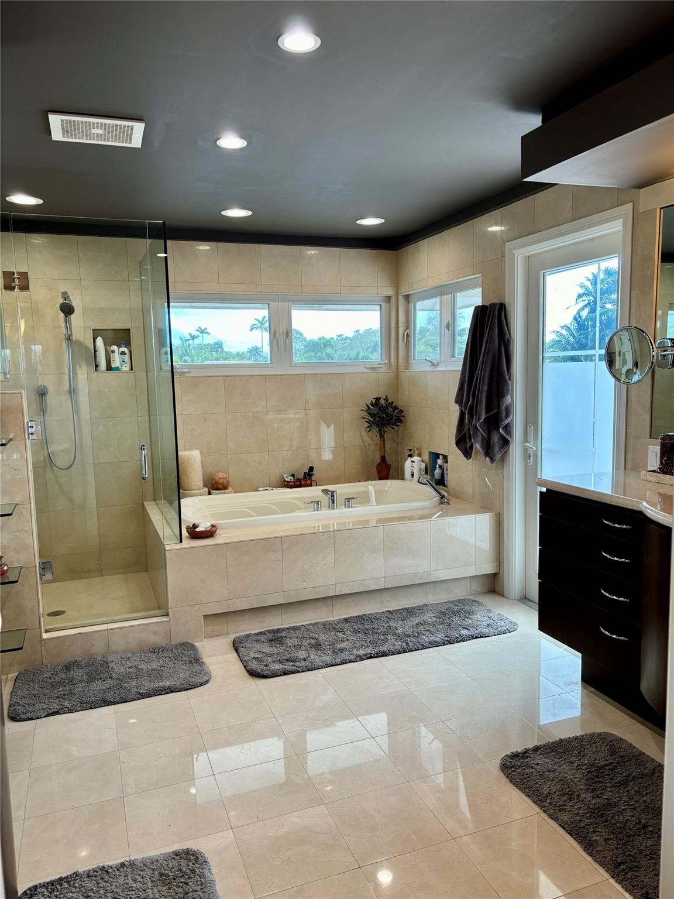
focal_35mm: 26
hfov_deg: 53.1
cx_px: 337
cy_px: 450
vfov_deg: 67.3
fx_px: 675
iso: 64
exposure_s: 1/120
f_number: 1.6
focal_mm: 5.96
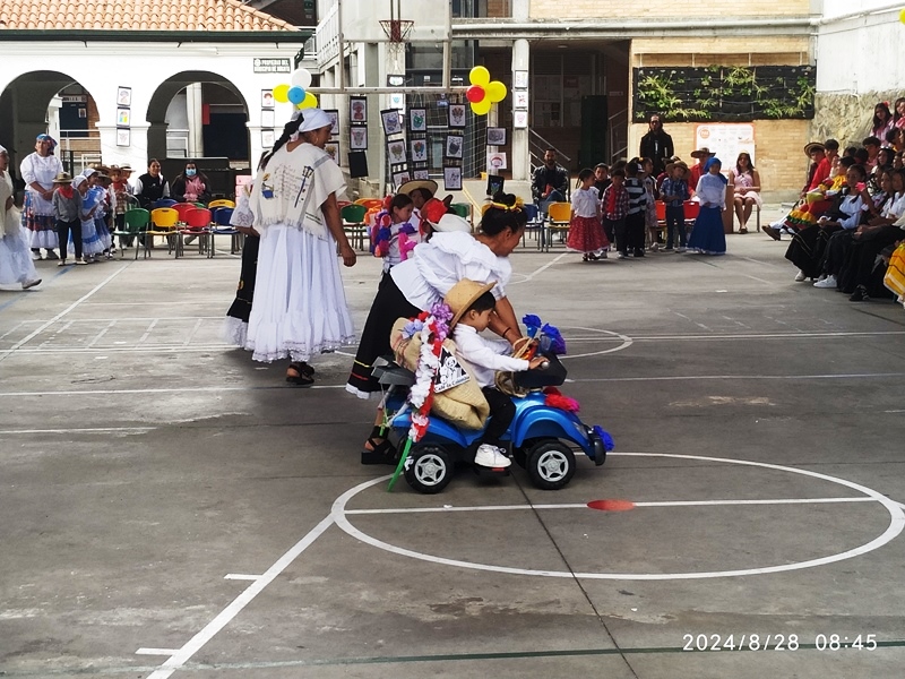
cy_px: 340
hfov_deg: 71.6
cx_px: 452
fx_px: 627
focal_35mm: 24
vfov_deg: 56.8
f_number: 1.9
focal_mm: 3.94
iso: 125
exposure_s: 1/231
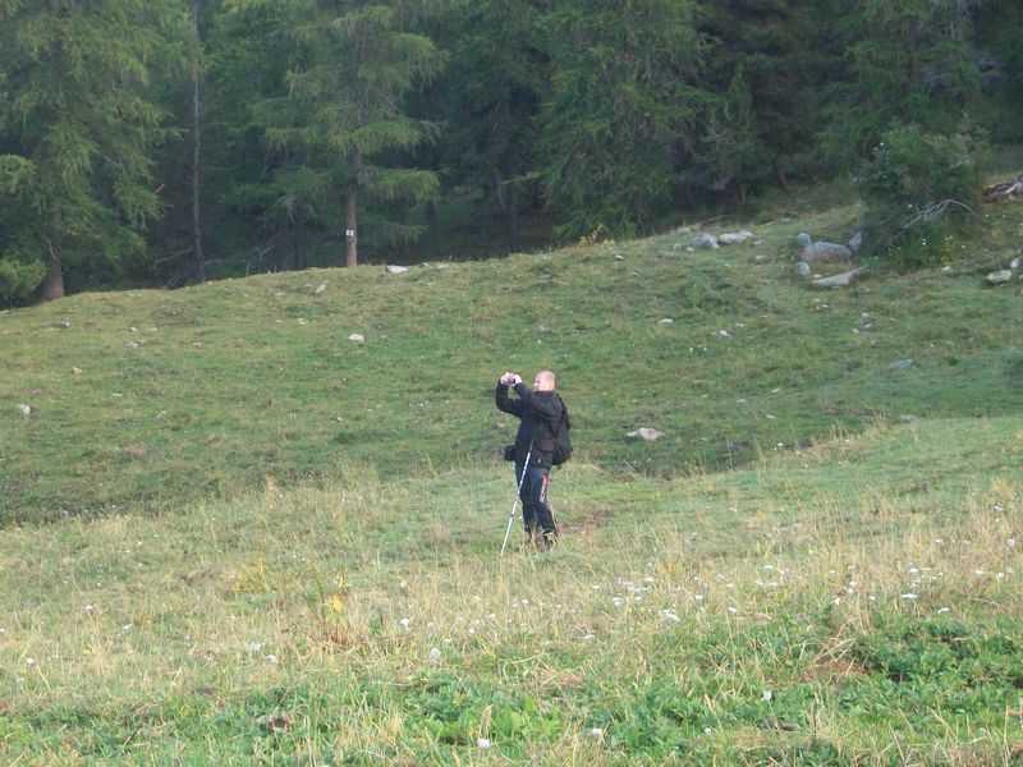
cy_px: 384
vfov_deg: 14.5
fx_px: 3014
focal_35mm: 102
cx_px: 512
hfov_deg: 19.3
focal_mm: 17.1
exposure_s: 1/80
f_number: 5.1
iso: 160
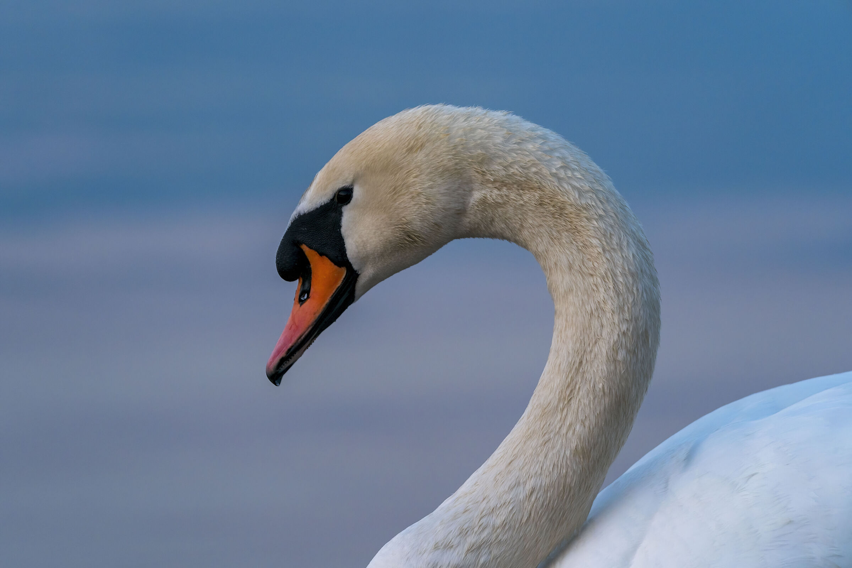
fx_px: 9466
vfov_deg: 3.4
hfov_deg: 5.2
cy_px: 284
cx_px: 426
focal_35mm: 400
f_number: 5.6
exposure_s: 1/500
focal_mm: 400
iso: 1000
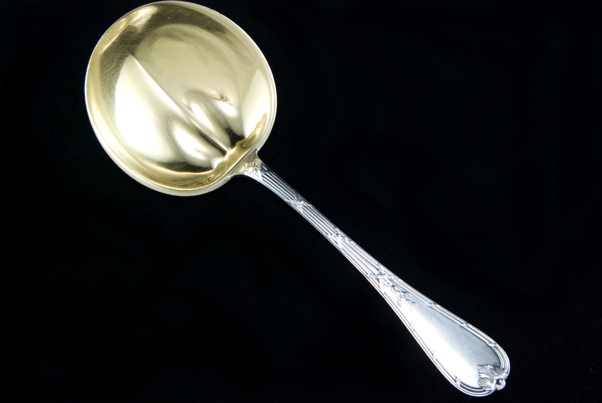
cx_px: 301
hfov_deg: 27.0
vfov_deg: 18.2
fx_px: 1256
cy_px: 202
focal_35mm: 75
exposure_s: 1/125
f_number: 6.3
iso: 500
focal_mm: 50
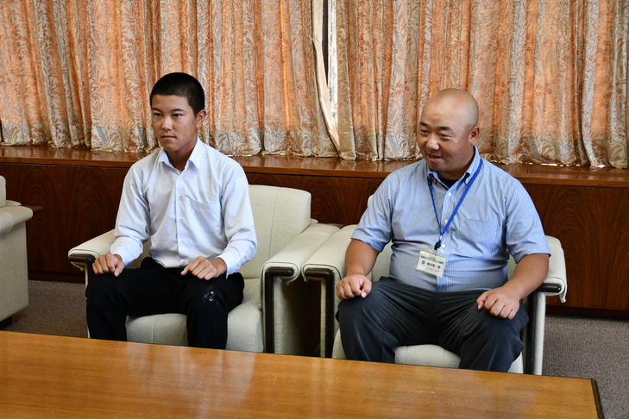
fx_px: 891
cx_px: 314
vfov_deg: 26.5
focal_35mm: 51
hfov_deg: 38.9
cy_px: 210
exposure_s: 1/125
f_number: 4.2
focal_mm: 34
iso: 1100
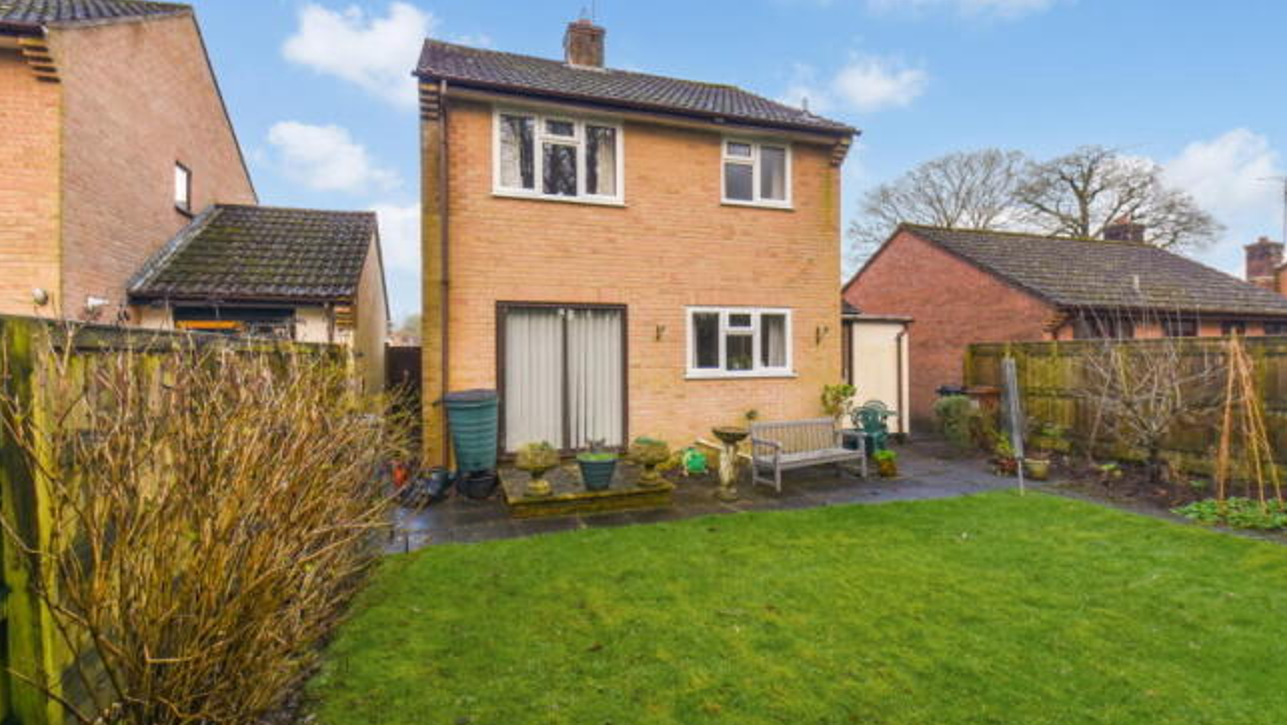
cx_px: 639
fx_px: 546
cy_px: 325
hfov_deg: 99.4
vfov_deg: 66.9
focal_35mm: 16
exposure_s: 1/250
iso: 200
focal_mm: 10
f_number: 5.6
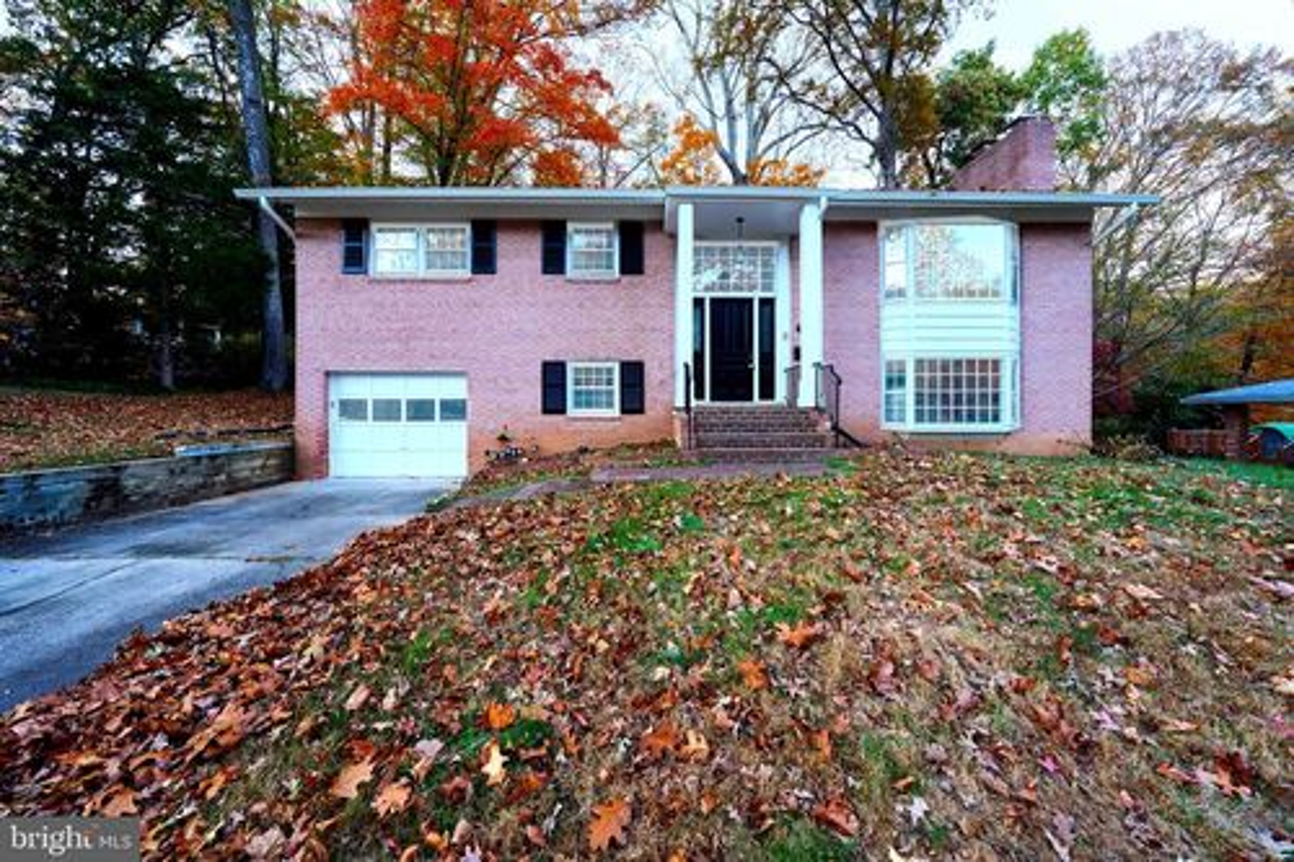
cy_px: 431
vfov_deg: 90.0
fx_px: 431
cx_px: 647
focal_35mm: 12
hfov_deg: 112.6
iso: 200
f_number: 7.1
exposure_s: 1/3
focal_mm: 12
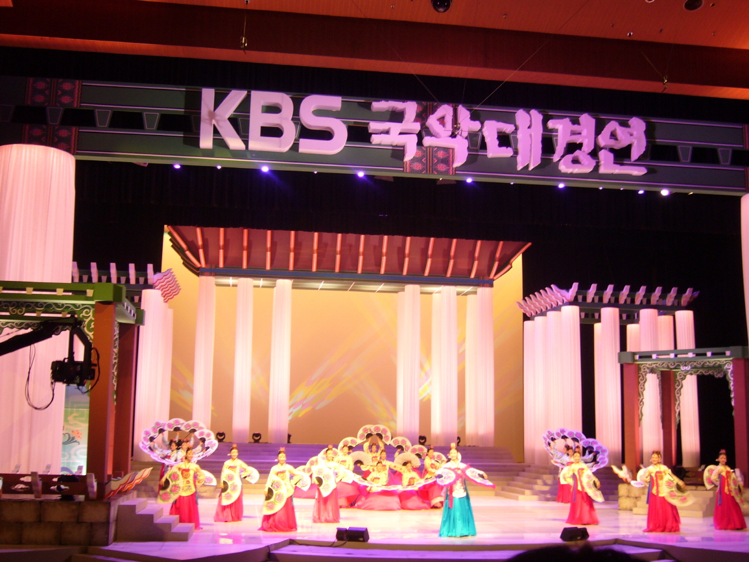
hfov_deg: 42.1
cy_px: 281
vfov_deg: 32.2
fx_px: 974
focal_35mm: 45
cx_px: 374
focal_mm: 7.5
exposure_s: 1/20
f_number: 3.2
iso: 100
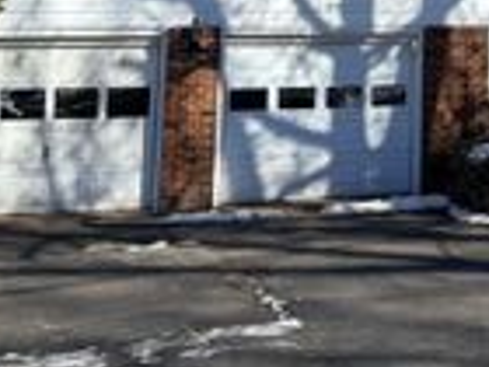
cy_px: -138
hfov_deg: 21.9
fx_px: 1215
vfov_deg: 16.1
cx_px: 499
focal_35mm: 86
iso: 80
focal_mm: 6.76
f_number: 1.78
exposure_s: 1/3759
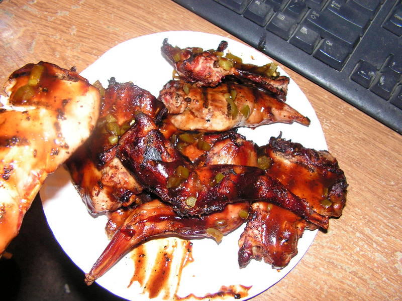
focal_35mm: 36
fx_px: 418
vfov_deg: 39.7
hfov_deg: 51.4
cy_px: 150
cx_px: 201
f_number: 3.2
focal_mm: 6
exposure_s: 1/40
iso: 200
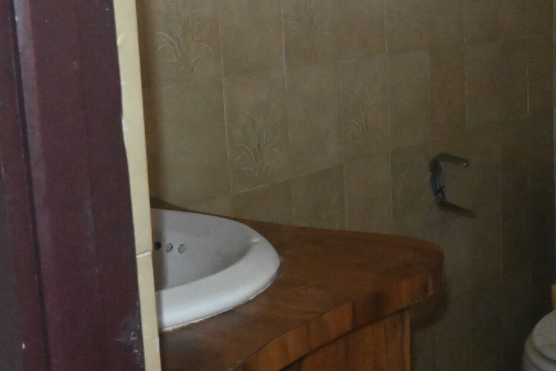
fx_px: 1019
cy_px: 150
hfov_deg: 27.7
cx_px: 620
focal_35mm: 66
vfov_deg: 20.6
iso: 9000
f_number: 8
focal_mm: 16
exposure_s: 1/200
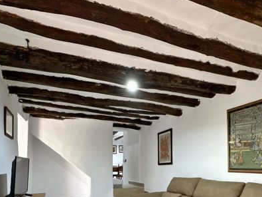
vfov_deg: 51.6
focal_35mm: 25
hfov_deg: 69.3
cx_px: 140
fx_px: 189
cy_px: 156
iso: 500
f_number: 2.2
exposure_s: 1/100
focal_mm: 2.22
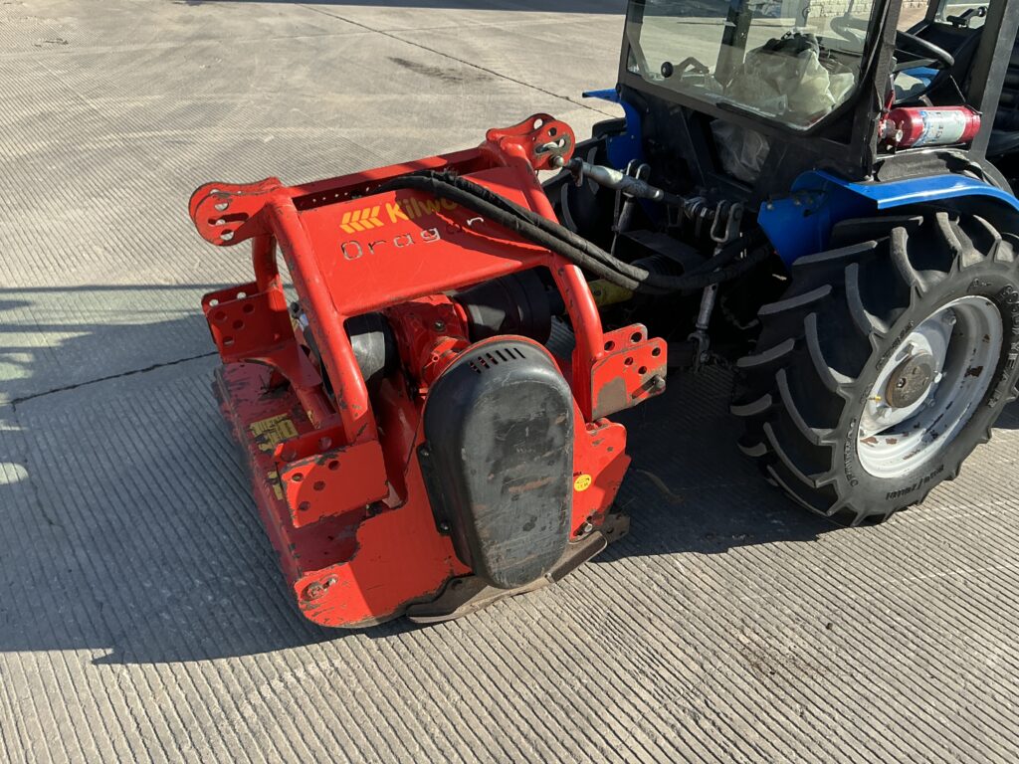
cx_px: 510
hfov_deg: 63.4
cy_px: 382
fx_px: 824
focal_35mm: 28
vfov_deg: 49.7
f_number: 1.8
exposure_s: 1/739
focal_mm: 3
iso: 25
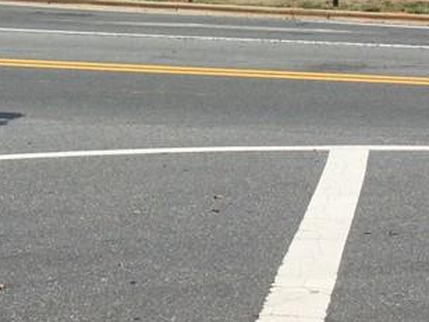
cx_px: 125
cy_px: -52
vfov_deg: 14.0
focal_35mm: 103
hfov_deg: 19.0
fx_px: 1276
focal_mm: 3.3
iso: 25
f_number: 2.4
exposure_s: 1/1456
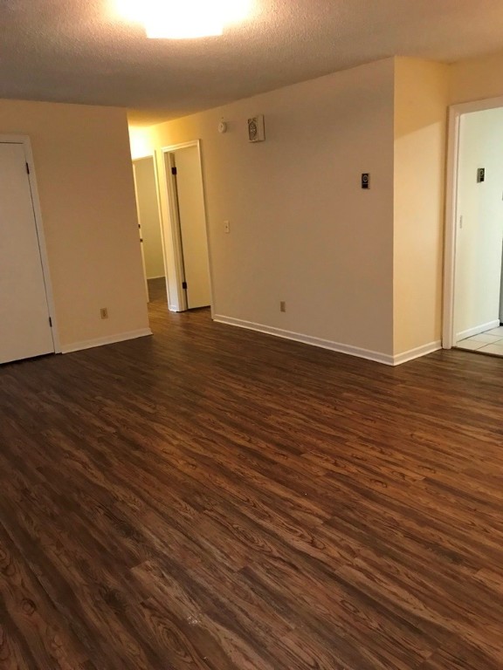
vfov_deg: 63.4
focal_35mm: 28
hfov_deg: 49.7
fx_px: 542
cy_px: 335
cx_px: 252
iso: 80
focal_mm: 3.99
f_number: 1.8
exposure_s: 1/15
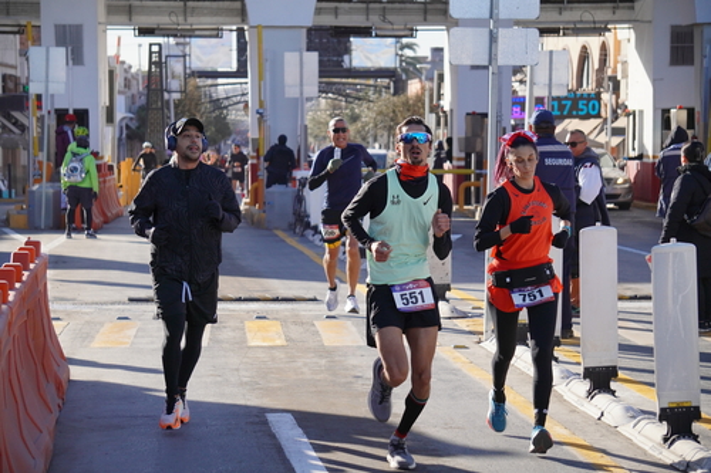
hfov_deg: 18.7
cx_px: 356
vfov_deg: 12.5
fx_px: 2162
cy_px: 236
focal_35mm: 110
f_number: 5
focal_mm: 73
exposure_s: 1/2500
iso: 500
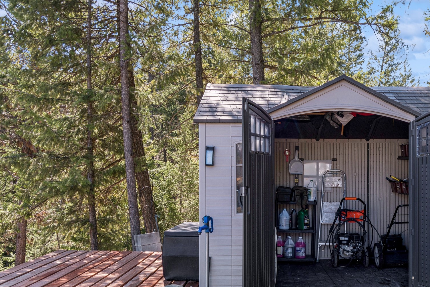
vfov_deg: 33.9
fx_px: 466
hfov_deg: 48.6
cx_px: 292
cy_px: 189
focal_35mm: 39
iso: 100
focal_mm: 18
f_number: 6.3
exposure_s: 1/100
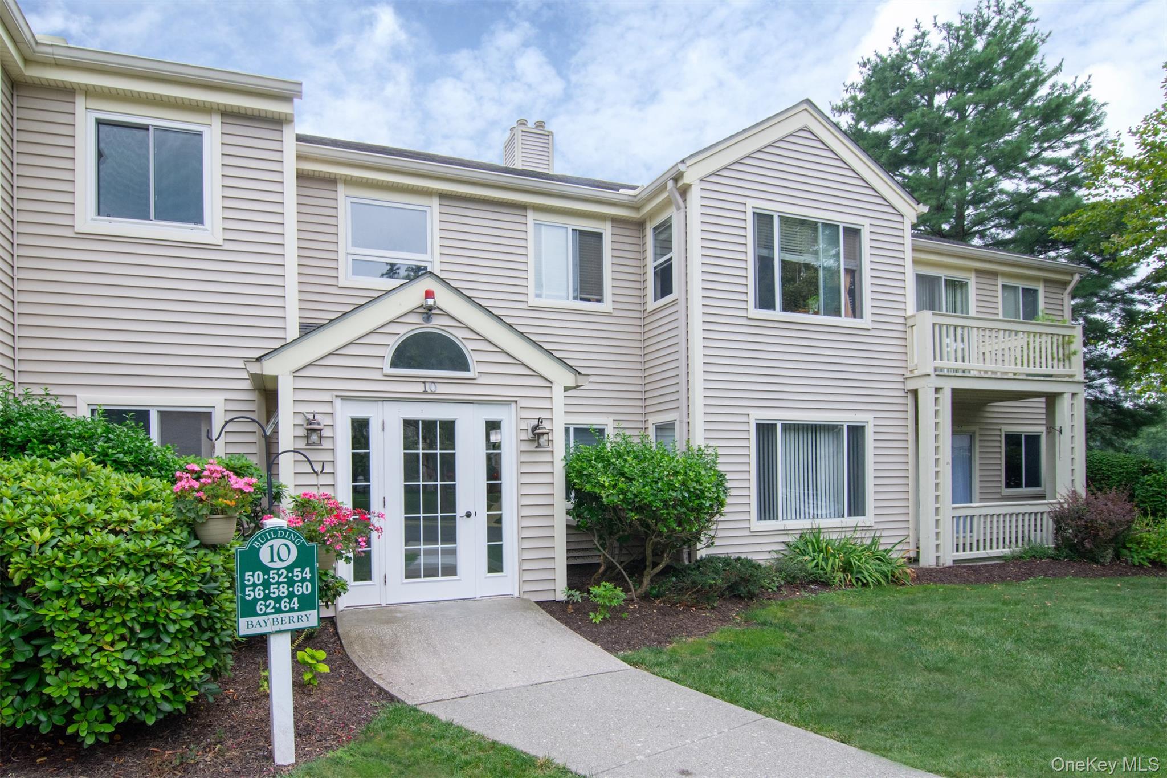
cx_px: 584
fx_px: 535
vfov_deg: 72.0
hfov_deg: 95.0
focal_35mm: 16
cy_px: 389
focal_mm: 11
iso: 500
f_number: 13
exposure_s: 1/200
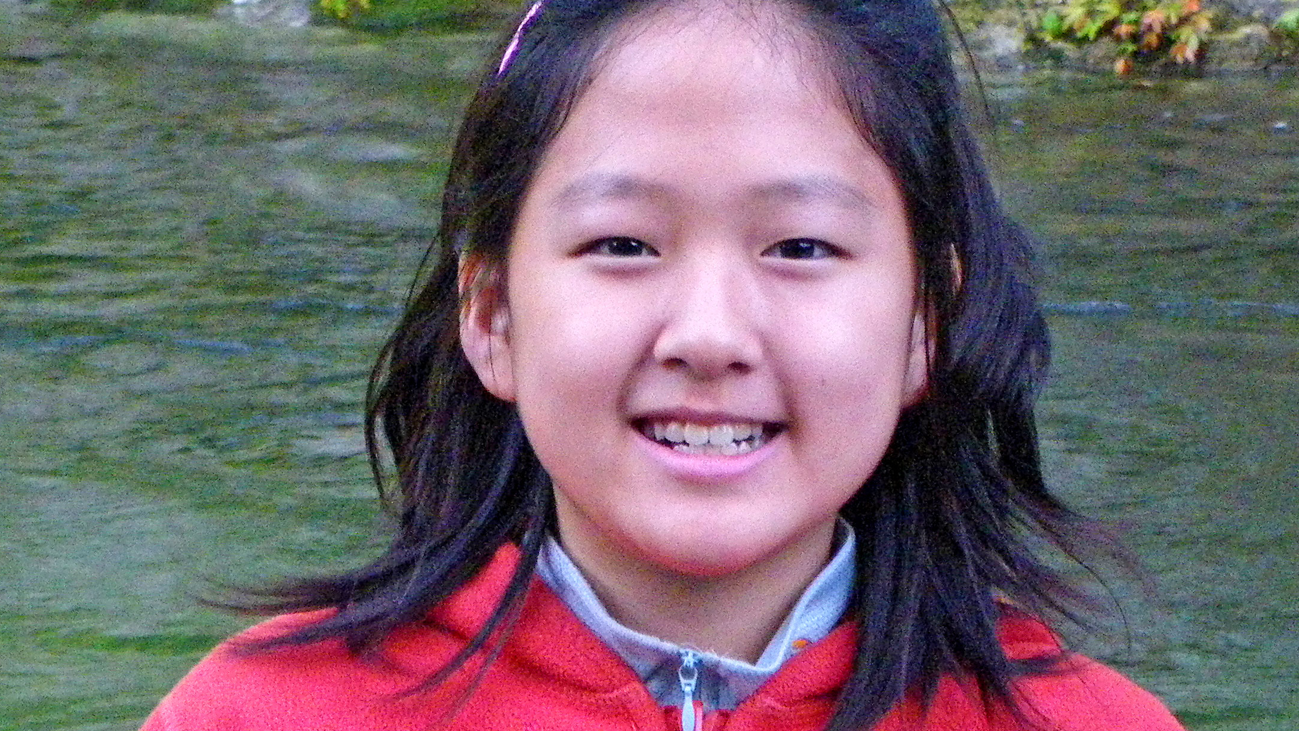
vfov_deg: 5.8
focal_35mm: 210
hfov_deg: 10.3
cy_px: 422
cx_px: 536
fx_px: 7233
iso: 800
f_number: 5.2
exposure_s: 1/160
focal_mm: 20.6
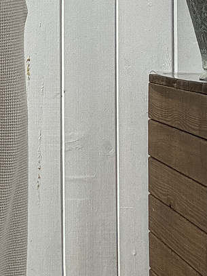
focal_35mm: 118
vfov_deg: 16.5
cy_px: 37
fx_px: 941
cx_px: -103
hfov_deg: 12.0
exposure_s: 1/250
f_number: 1.9
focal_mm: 2.69
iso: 25
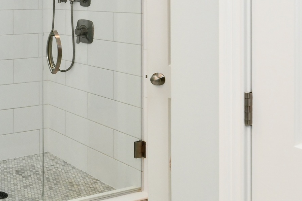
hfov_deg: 33.3
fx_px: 403
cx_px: -63
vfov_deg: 26.7
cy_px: 5
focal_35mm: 48
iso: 640
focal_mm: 14
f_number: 6.3
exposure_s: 1/60
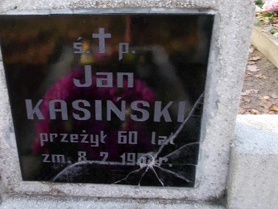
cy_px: 65
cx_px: 99
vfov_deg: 39.1
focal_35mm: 36
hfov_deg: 50.6
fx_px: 289
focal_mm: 4.6
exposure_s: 1/30
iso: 80
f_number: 3.2
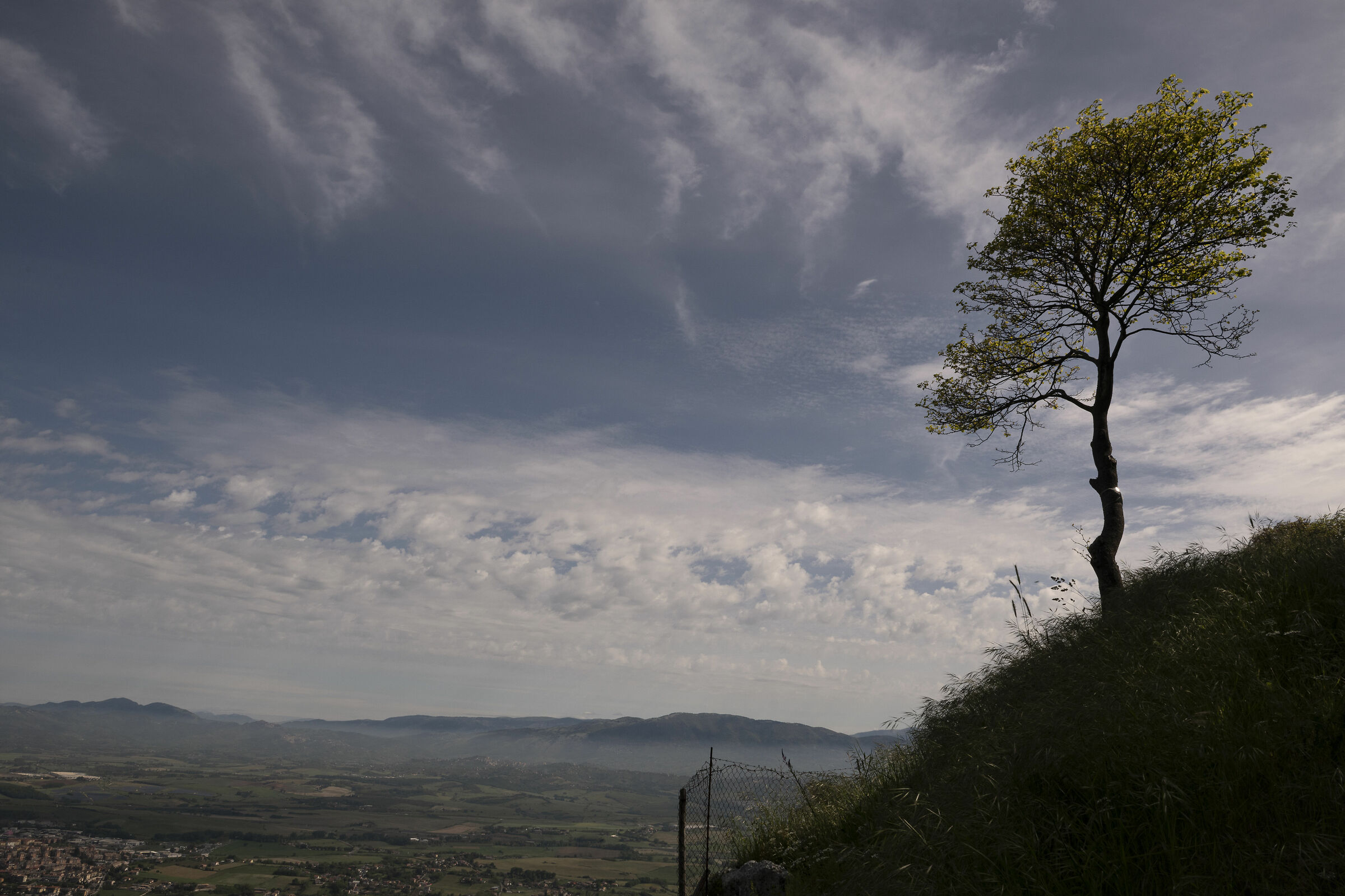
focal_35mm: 24
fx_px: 897
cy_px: 448
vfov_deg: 53.1
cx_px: 672
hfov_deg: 73.7
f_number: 16
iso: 100
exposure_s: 1/320
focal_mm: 16
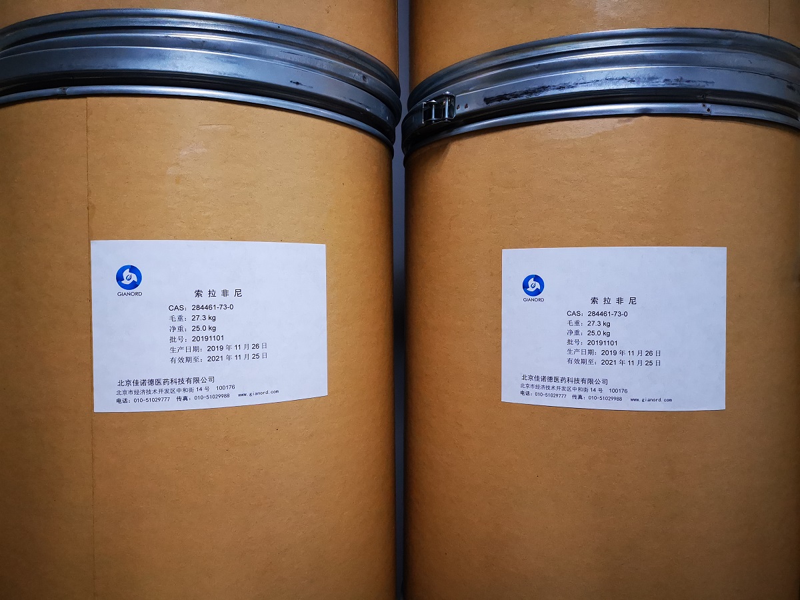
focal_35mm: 27
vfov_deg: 51.4
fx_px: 624
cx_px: 400
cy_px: 300
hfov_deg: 65.3
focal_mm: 4.75
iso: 400
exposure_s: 1/33.3
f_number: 1.8
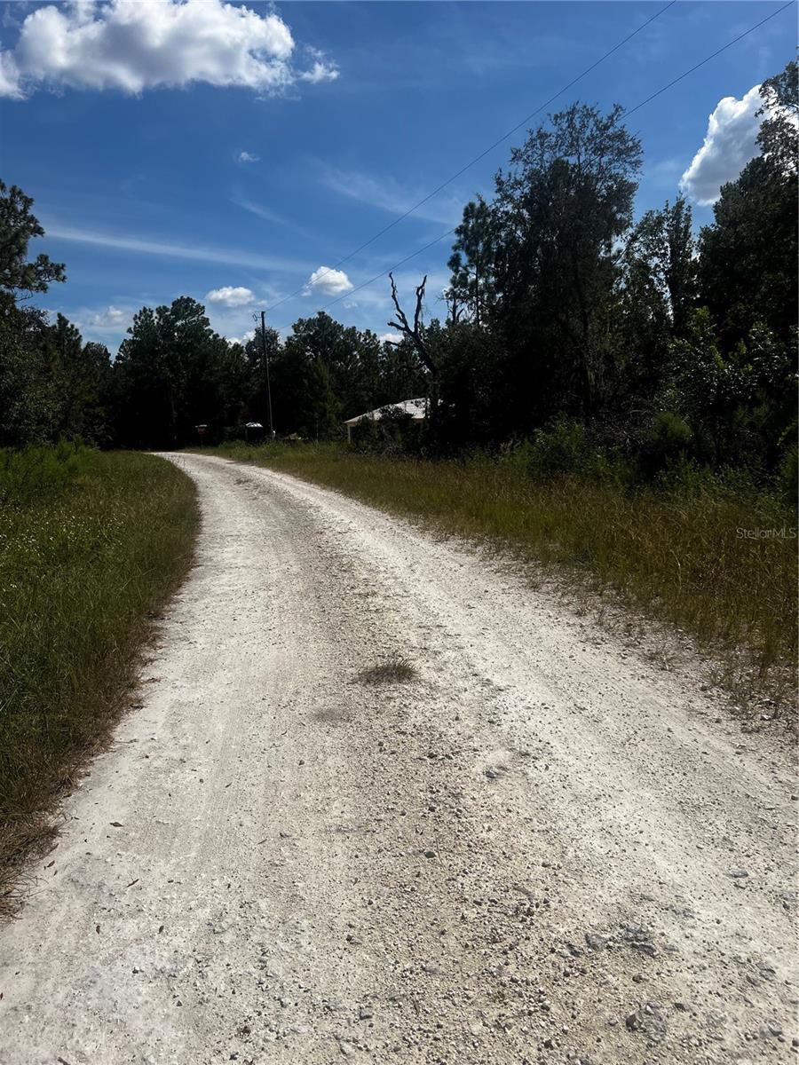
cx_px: 400
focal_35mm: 26
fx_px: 800
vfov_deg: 67.3
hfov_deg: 53.1
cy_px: 532
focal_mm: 5.7
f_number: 1.5
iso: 50
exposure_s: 1/10309
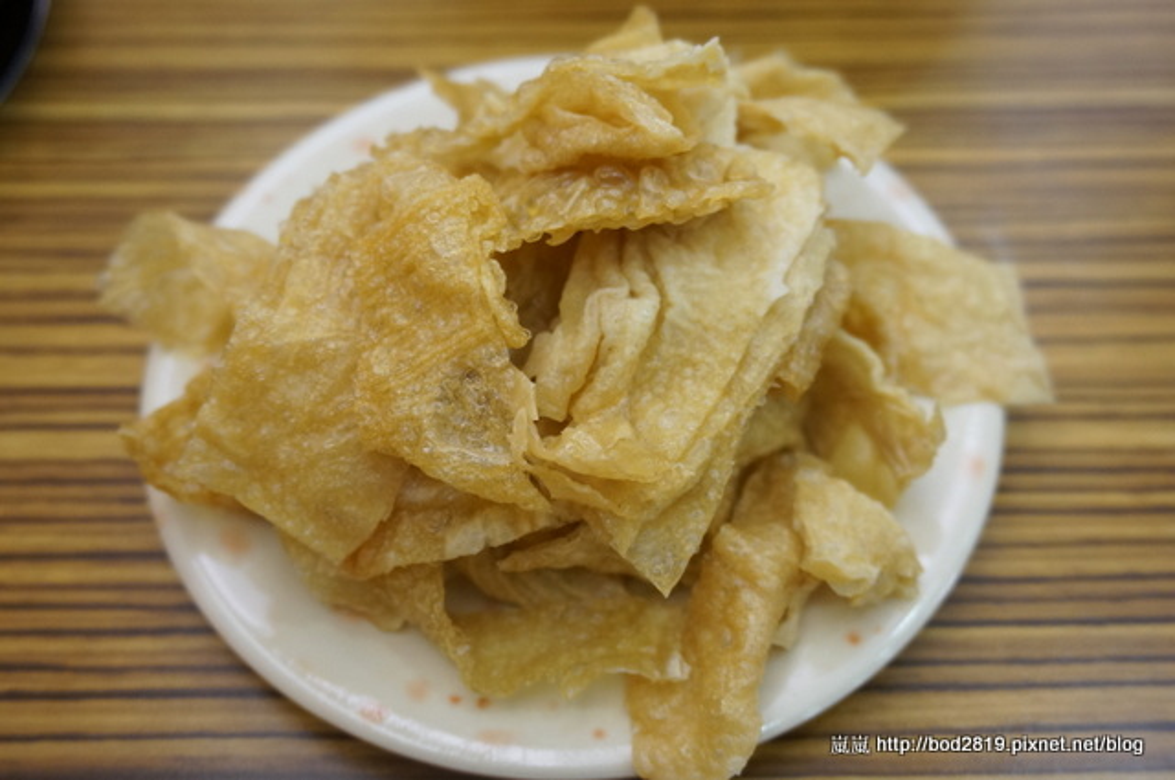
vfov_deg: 36.8
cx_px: 588
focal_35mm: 36
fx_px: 1173
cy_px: 390
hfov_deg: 53.2
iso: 800
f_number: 4.5
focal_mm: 24
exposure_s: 1/60
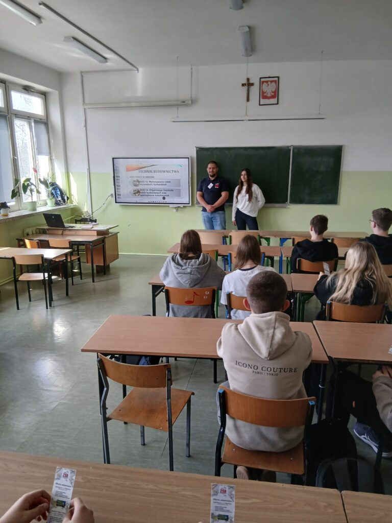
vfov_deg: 67.3
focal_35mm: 26
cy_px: 262
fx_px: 393
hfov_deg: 53.1
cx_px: 196
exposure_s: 1/50
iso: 80
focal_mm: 3.98
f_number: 1.8
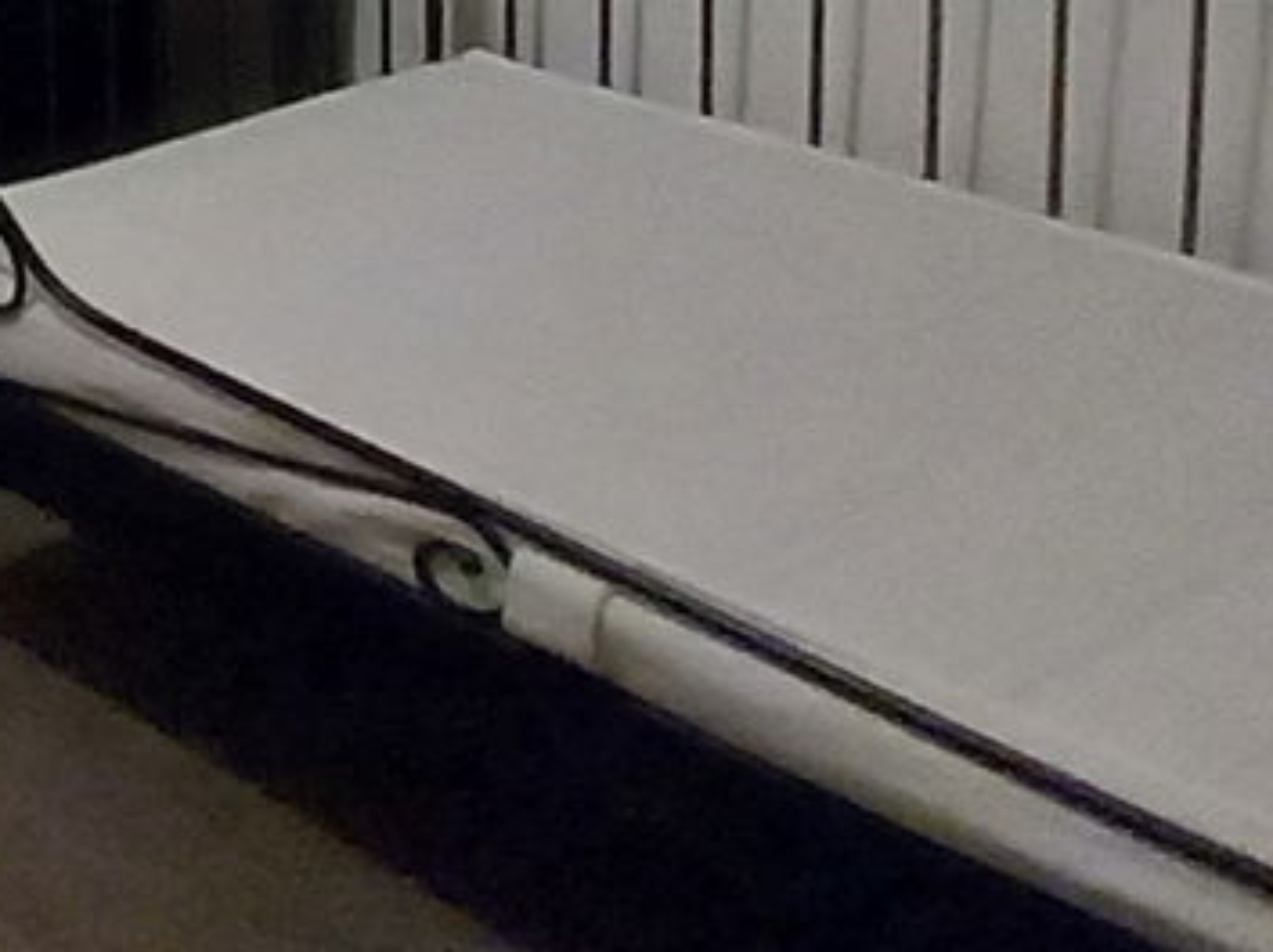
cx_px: -1378
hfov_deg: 18.3
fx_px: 2168
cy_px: -548
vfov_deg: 20.5
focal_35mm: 59
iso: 400
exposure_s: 1/17
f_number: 2.2
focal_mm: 1.13
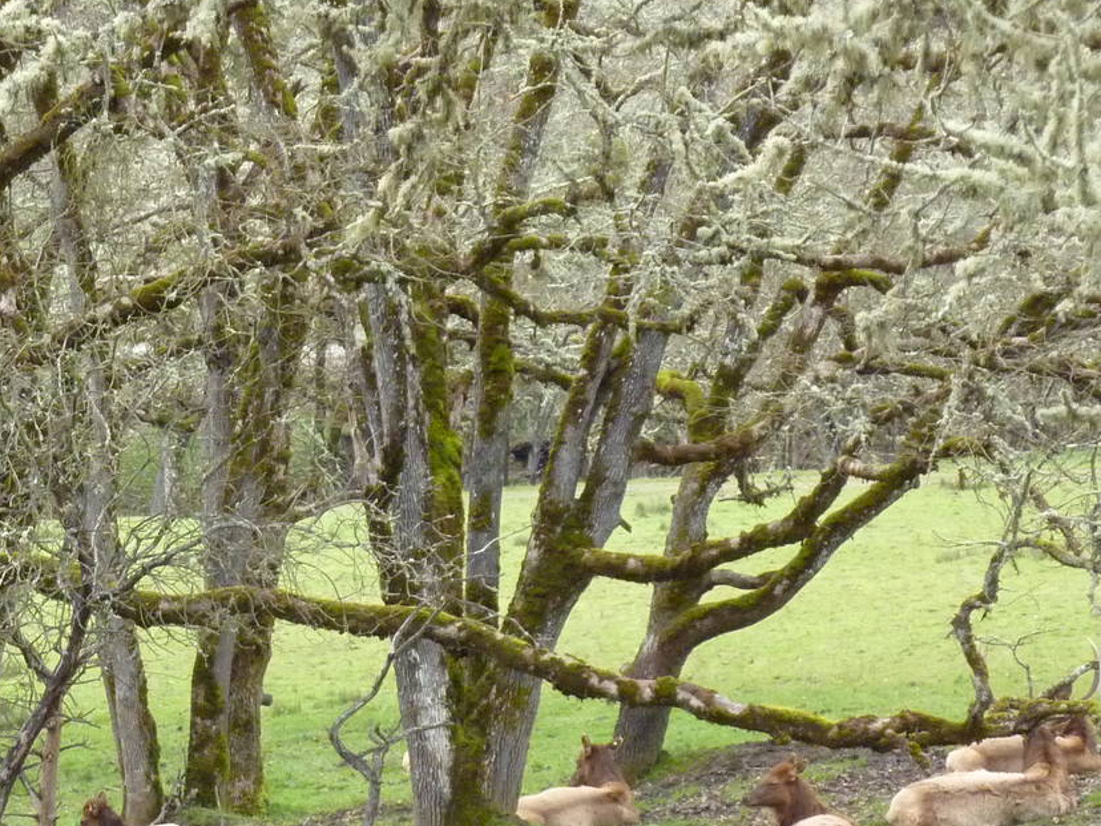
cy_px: 559
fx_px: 6393
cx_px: 145
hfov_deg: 9.8
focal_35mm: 201
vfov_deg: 7.4
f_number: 4.3
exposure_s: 1/320
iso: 400
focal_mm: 17
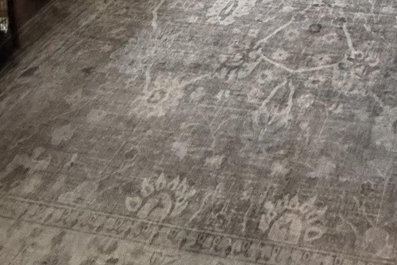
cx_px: 403
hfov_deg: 34.0
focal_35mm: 53
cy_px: -348
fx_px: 584
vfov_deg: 15.6
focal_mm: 2.22
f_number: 2.2
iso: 800
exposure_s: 1/60
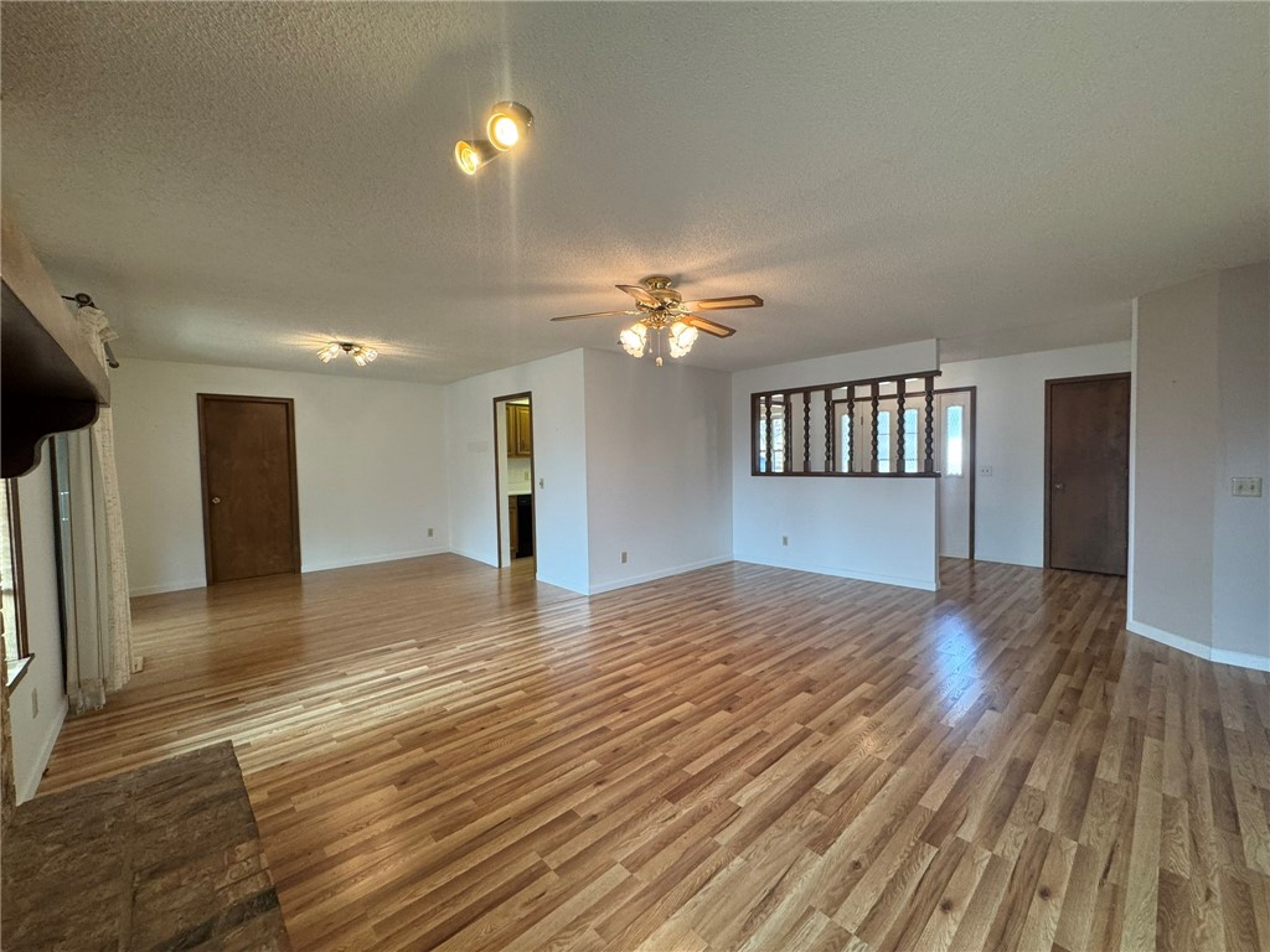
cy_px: 476
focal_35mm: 14
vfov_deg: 85.7
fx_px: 514
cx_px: 635
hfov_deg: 102.1
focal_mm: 2.22
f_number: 2.2
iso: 200
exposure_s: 1/120
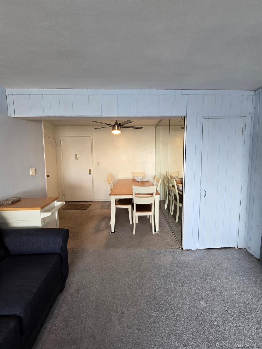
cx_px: 131
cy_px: 174
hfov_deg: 89.9
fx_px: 131
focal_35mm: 13
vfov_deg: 106.2
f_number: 2.2
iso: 125
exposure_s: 1/60.2
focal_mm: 2.2
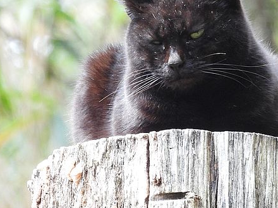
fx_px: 13878
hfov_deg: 1.1
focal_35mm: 1728
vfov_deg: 0.9
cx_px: 83
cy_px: 57
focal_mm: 170
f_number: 5.6
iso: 720
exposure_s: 1/125
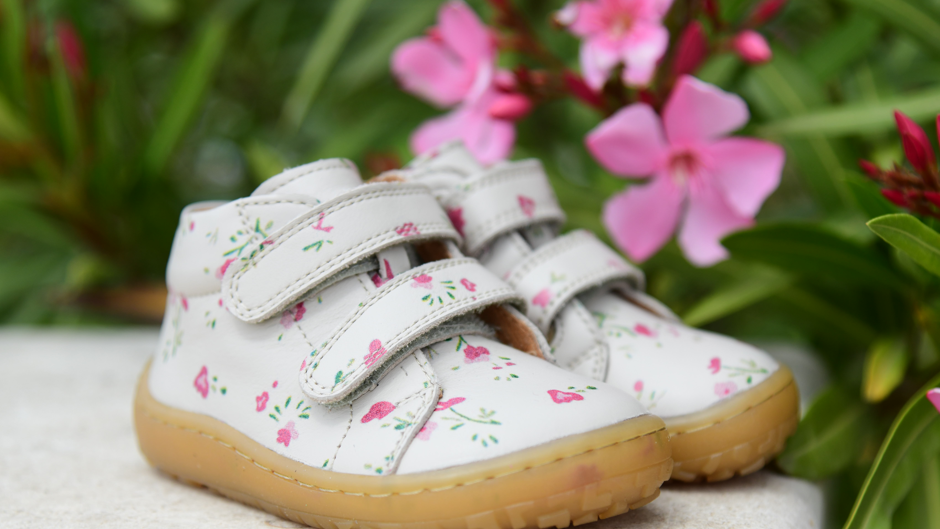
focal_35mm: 89
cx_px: 469
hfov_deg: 23.9
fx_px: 2218
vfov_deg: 13.6
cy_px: 283
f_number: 4
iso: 400
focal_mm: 70
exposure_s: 1/3200
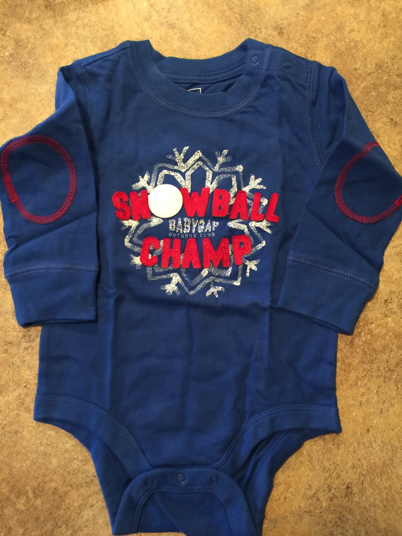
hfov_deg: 48.2
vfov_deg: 61.7
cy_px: 268
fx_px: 449
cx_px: 201
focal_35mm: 29
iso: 64
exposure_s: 1/4
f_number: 2.2
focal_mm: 4.15
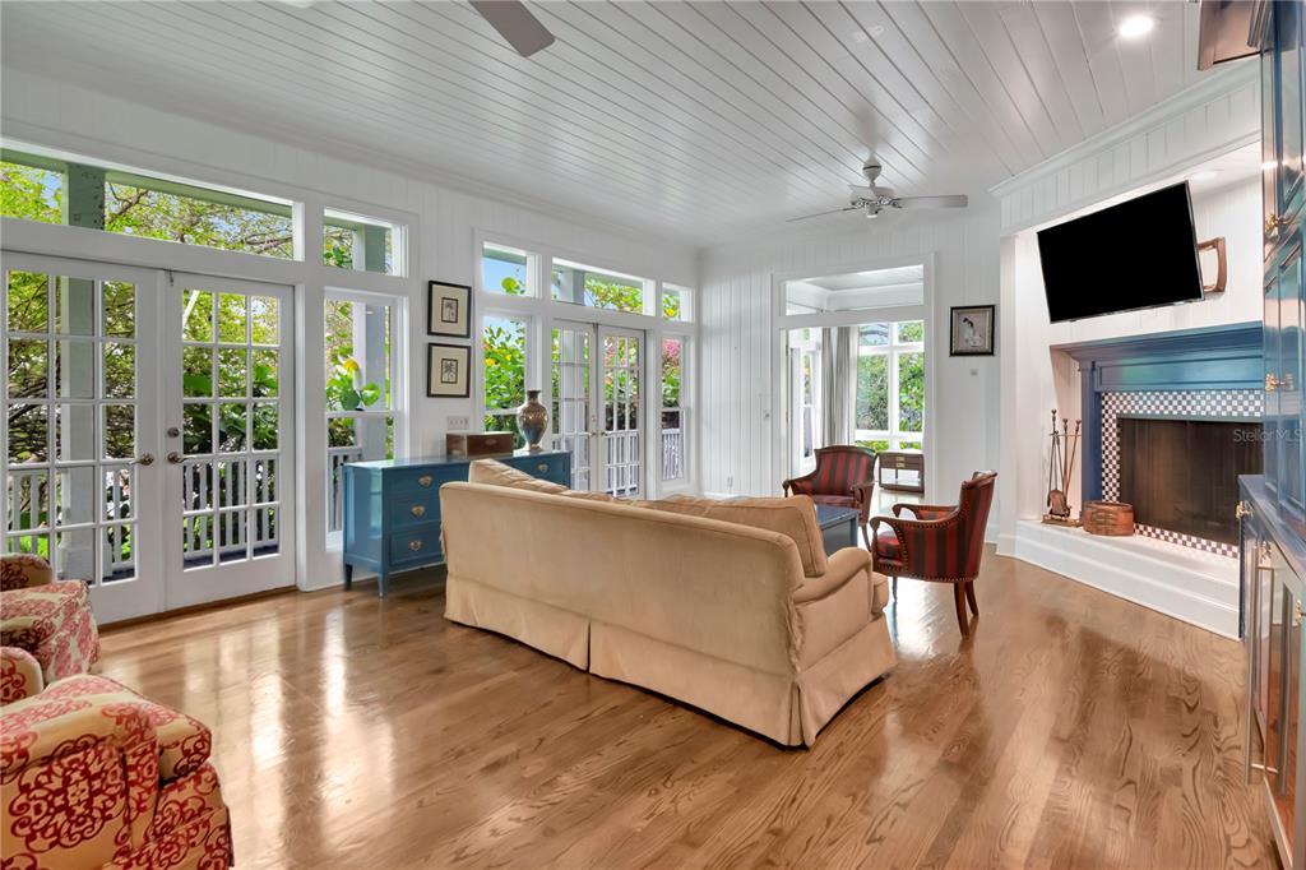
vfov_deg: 72.0
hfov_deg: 95.0
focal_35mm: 16
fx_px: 598
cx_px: 653
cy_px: 435
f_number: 7.1
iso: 1000
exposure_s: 1/20
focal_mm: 11
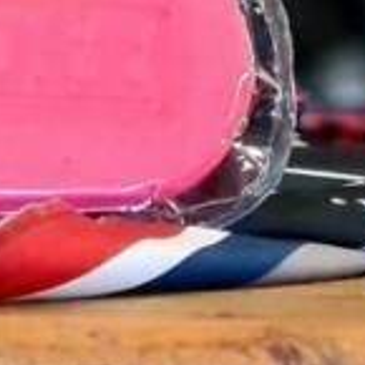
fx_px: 1956
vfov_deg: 10.3
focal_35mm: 164
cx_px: -322
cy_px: -186
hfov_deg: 10.0
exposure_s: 1/33
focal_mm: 5.9
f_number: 2
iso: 400
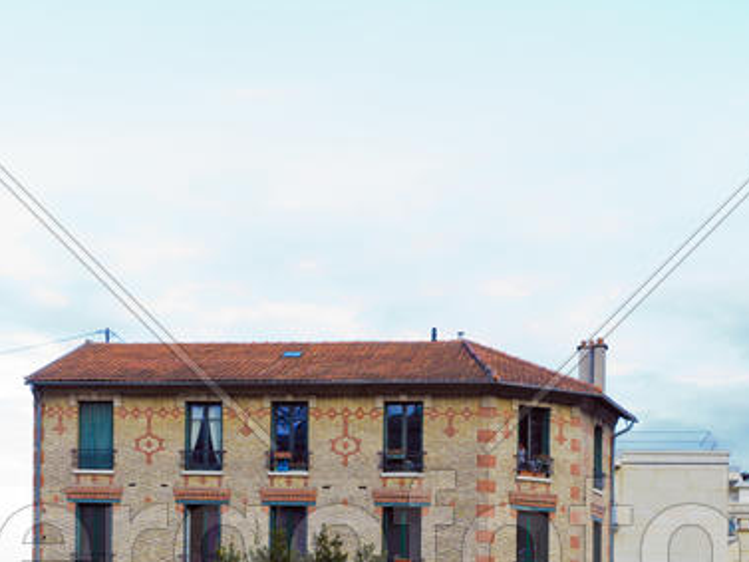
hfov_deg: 31.2
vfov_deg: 22.8
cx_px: 379
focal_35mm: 62
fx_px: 1342
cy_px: 554
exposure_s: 1/750
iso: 1600
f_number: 5.6
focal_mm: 28
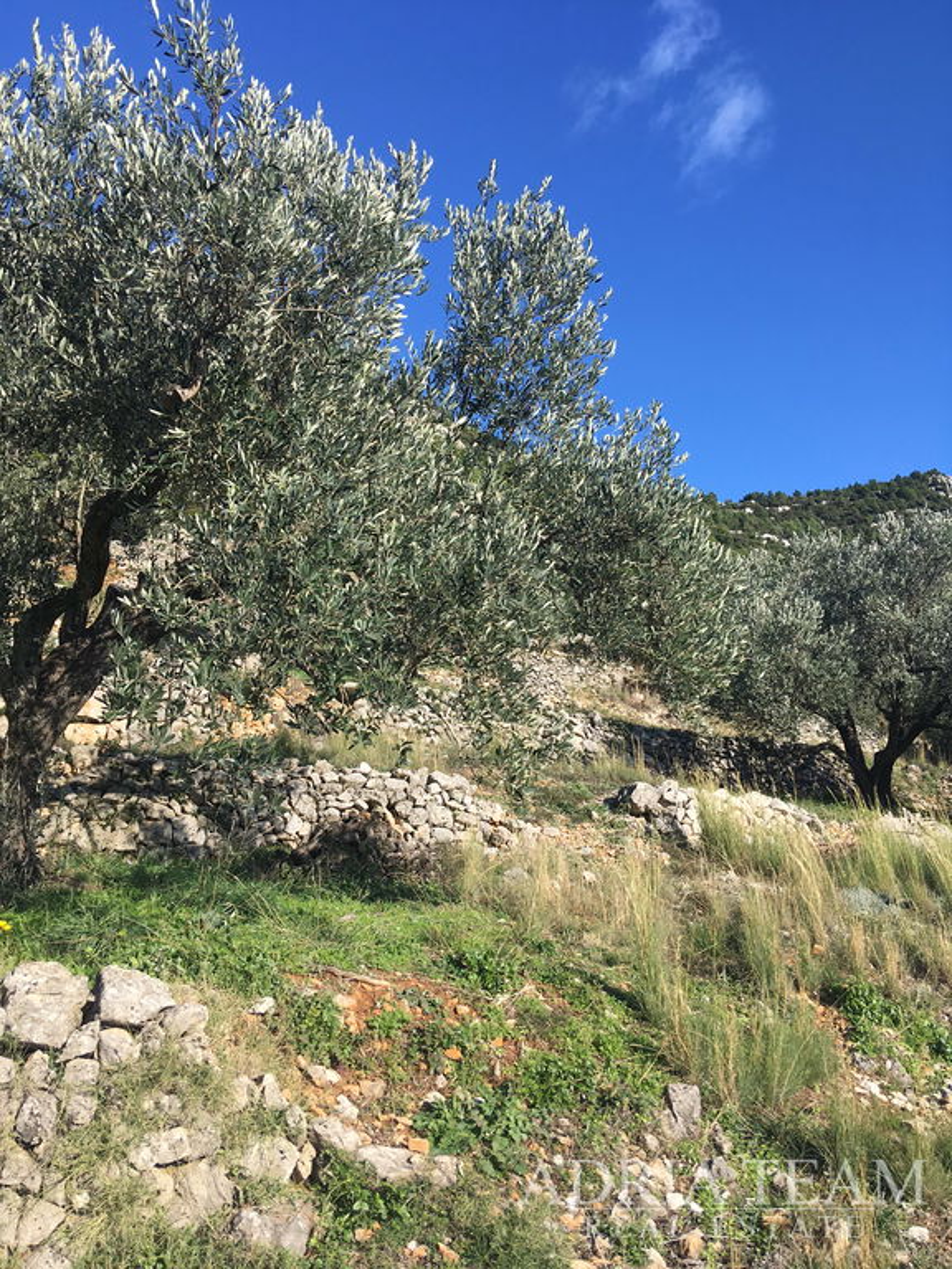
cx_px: 476
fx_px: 1063
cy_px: 634
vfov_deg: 61.7
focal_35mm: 29
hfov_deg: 48.2
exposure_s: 1/1099
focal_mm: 4.15
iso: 25
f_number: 2.2
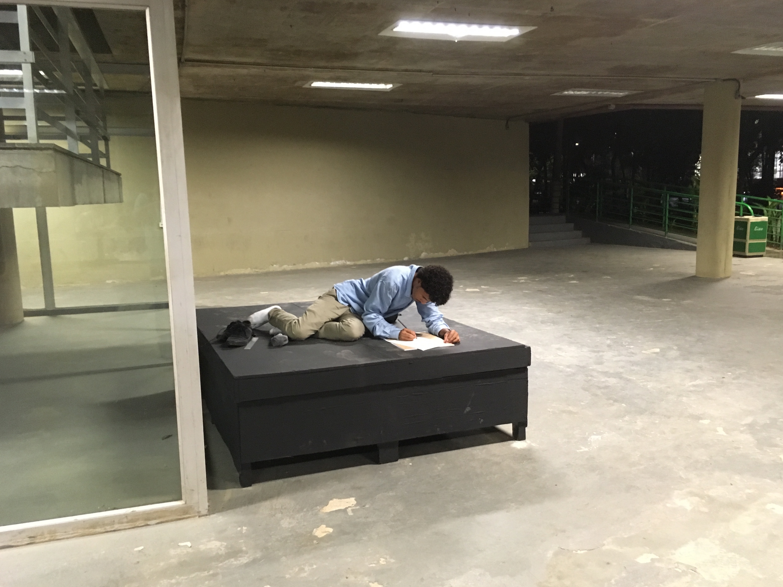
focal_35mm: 31
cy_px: 308
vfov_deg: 45.4
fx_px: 701
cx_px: 408
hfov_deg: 58.3
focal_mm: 4.15
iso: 200
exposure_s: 1/15
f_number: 2.2
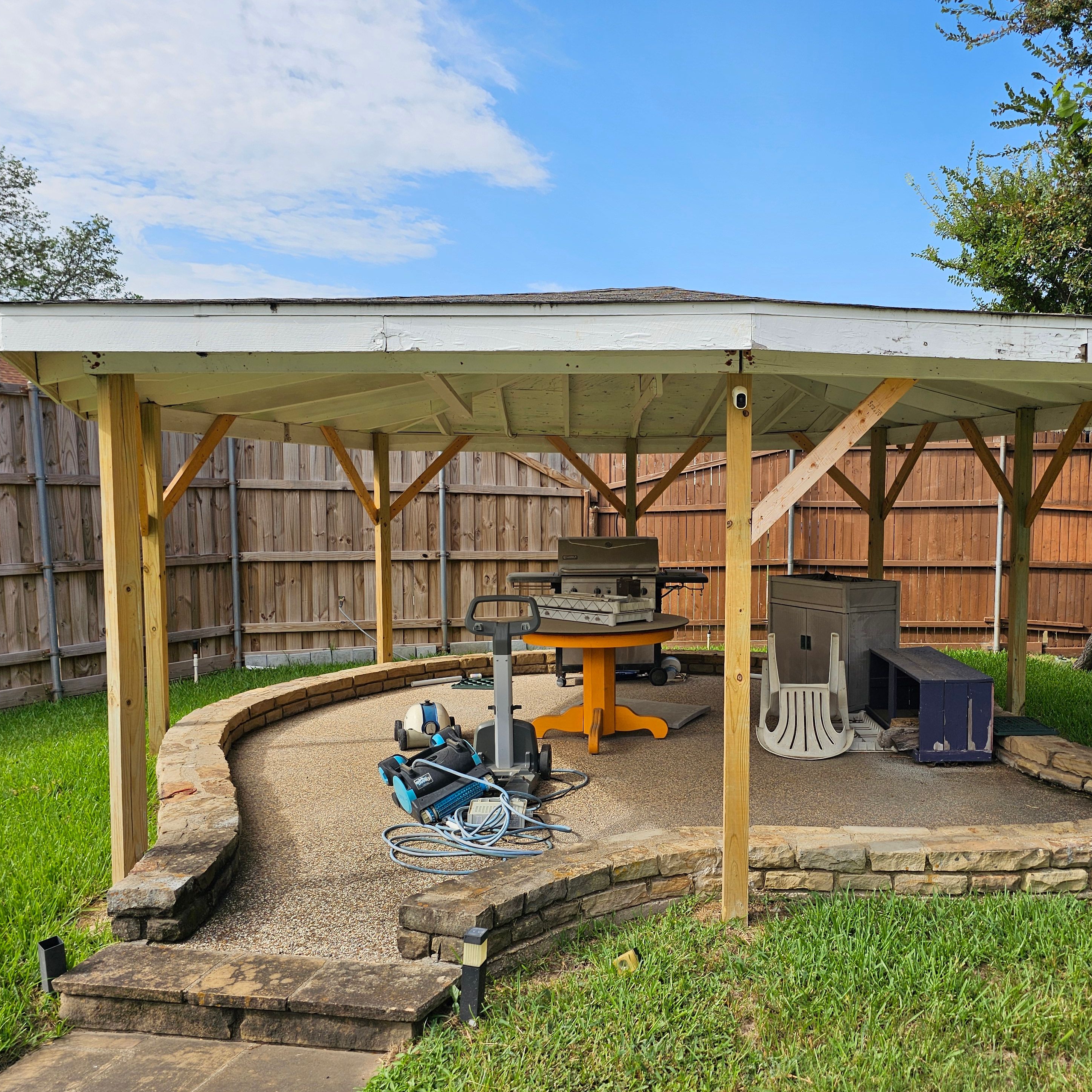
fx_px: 999
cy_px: 551
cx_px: 681
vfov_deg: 57.3
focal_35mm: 28
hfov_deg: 56.6
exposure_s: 1/551
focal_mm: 6.3
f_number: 1.7
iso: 10
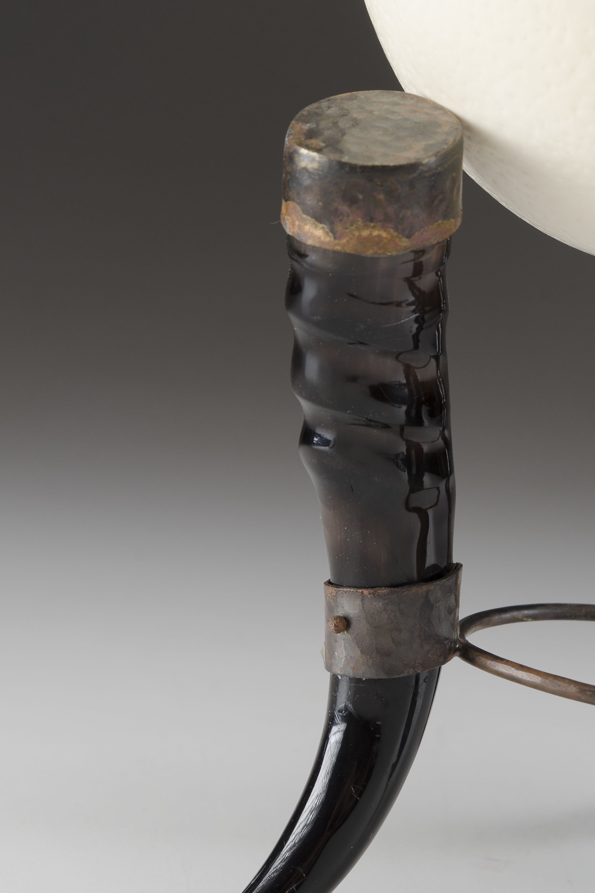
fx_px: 2594
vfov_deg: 19.5
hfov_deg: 13.1
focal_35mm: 105
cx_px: 367
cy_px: 529
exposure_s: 1/80
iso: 100
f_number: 10
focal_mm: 55
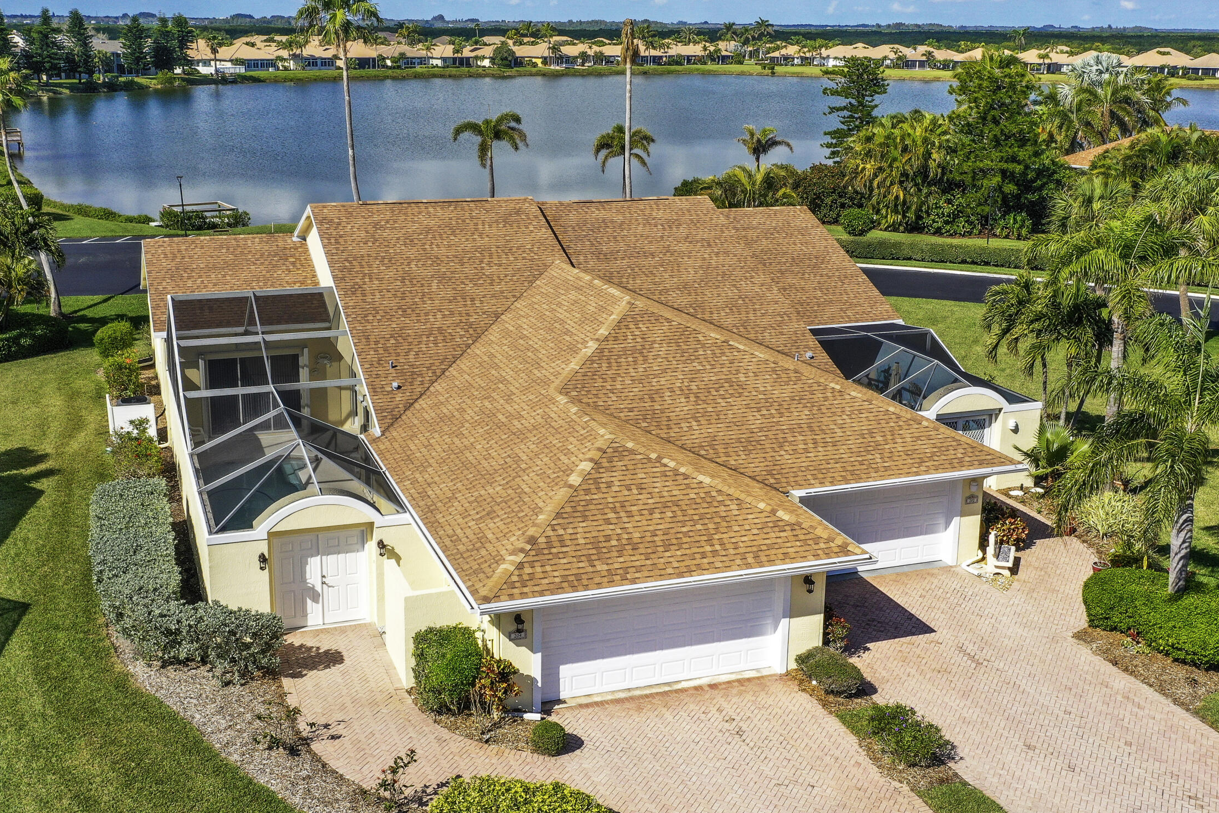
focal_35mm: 38
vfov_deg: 34.9
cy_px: 487
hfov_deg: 50.6
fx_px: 1287
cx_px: 666
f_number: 6.3
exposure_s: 1/500
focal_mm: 10.26
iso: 100
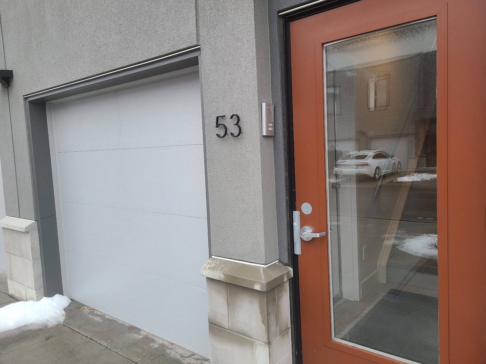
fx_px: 365
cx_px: 243
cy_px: 182
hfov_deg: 67.3
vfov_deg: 53.1
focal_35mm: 26
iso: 64
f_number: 1.8
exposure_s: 1/120
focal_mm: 5.4
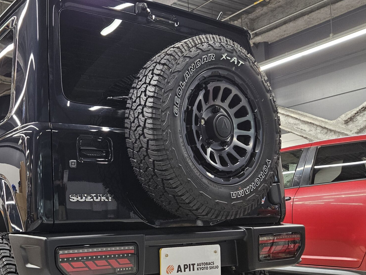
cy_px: 183
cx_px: 50
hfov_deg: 43.5
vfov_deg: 35.6
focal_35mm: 40
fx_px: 423
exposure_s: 1/100
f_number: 1.8
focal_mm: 5.4
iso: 320
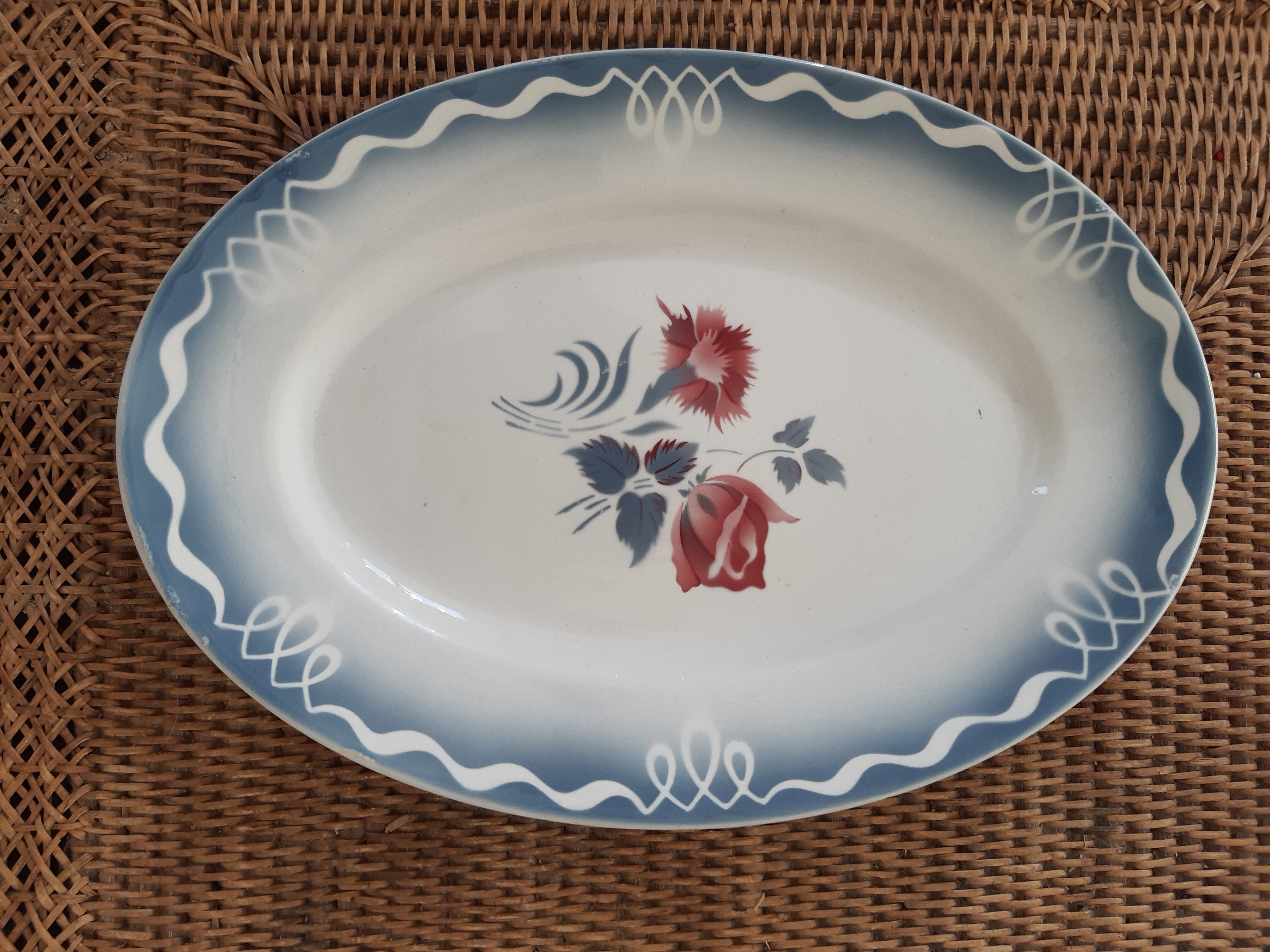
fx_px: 954
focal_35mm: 26
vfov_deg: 53.1
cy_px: 476
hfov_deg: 67.3
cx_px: 635
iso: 40
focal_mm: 3.92
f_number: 1.7
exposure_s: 1/100
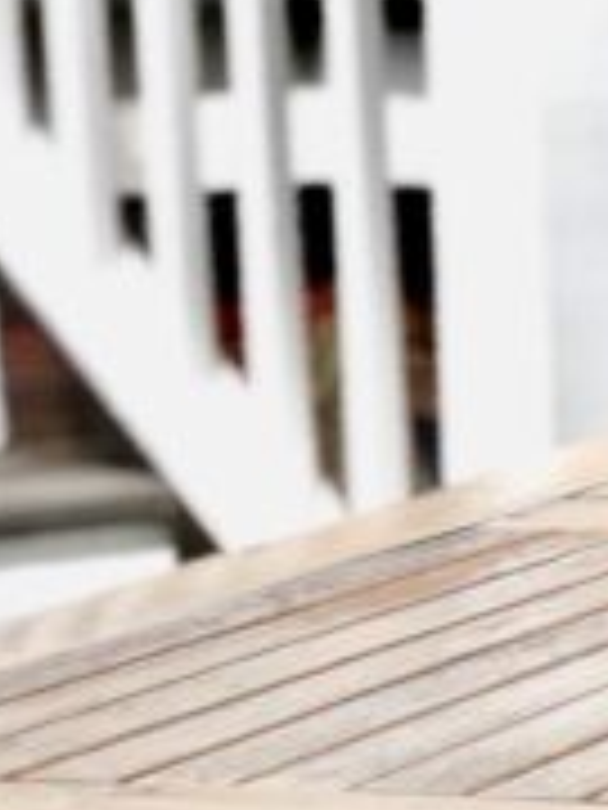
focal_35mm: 253
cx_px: 1180
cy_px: 1260
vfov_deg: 7.7
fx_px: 5925
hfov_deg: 5.7
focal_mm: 6.6
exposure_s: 1/120
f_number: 2.8
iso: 25
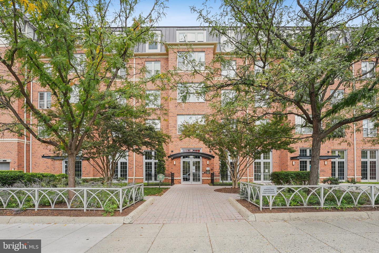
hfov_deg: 104.2
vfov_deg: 81.2
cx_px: 190
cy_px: 126
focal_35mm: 14
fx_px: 147
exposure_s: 1/100
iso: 250
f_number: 9
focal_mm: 14
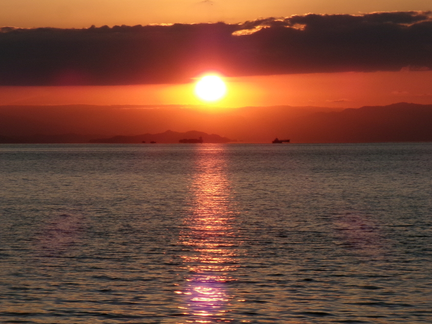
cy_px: 198
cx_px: 199
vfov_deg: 7.4
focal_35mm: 202
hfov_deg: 9.8
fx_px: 2521
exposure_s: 1/75
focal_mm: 25.5
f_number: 17.1
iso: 100
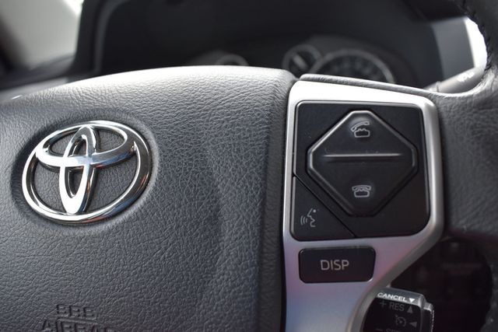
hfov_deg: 61.9
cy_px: 166
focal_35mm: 30
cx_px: 249
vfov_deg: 43.6
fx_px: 415
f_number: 4.5
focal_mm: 20
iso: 400
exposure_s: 1/250
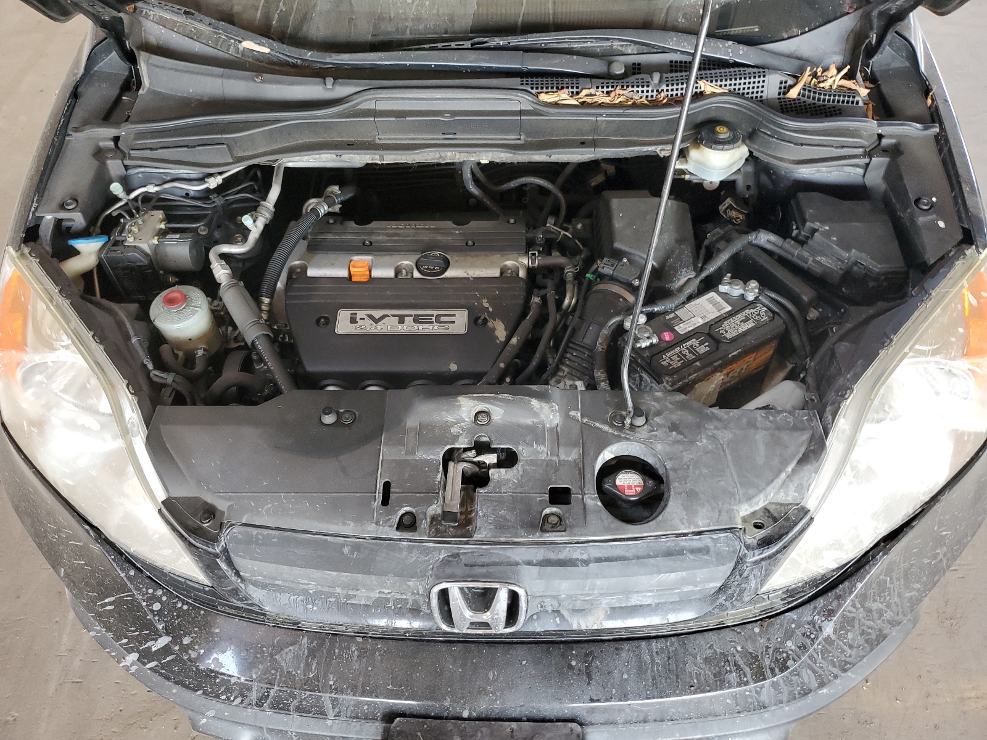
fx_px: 741
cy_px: 370
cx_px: 494
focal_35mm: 26
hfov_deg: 67.3
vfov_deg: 53.1
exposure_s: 1/60.2
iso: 94
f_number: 1.5
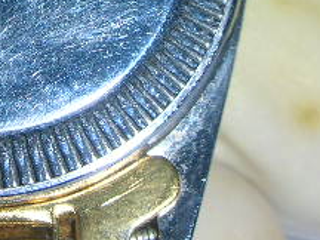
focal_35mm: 181
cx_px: -15
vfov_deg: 8.1
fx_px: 1673
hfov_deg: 10.8
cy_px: -55
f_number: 11.3
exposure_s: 1/120
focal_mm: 10.1
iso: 50
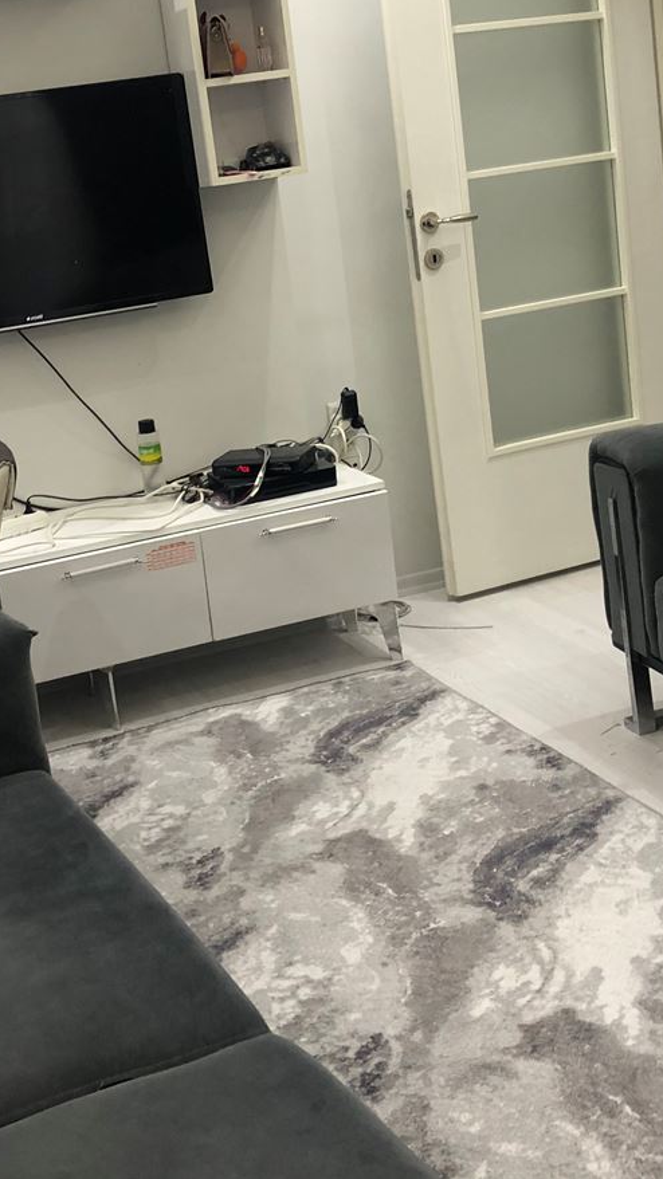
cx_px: 246
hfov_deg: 23.9
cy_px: 459
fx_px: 1564
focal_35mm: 50
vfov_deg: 41.1
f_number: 1.8
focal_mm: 3.99
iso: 40
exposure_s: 1/17
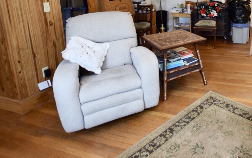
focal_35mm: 26
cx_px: 204
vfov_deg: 43.4
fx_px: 179
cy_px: 15
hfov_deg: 63.8
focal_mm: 10
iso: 900
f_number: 3.5
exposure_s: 1/60
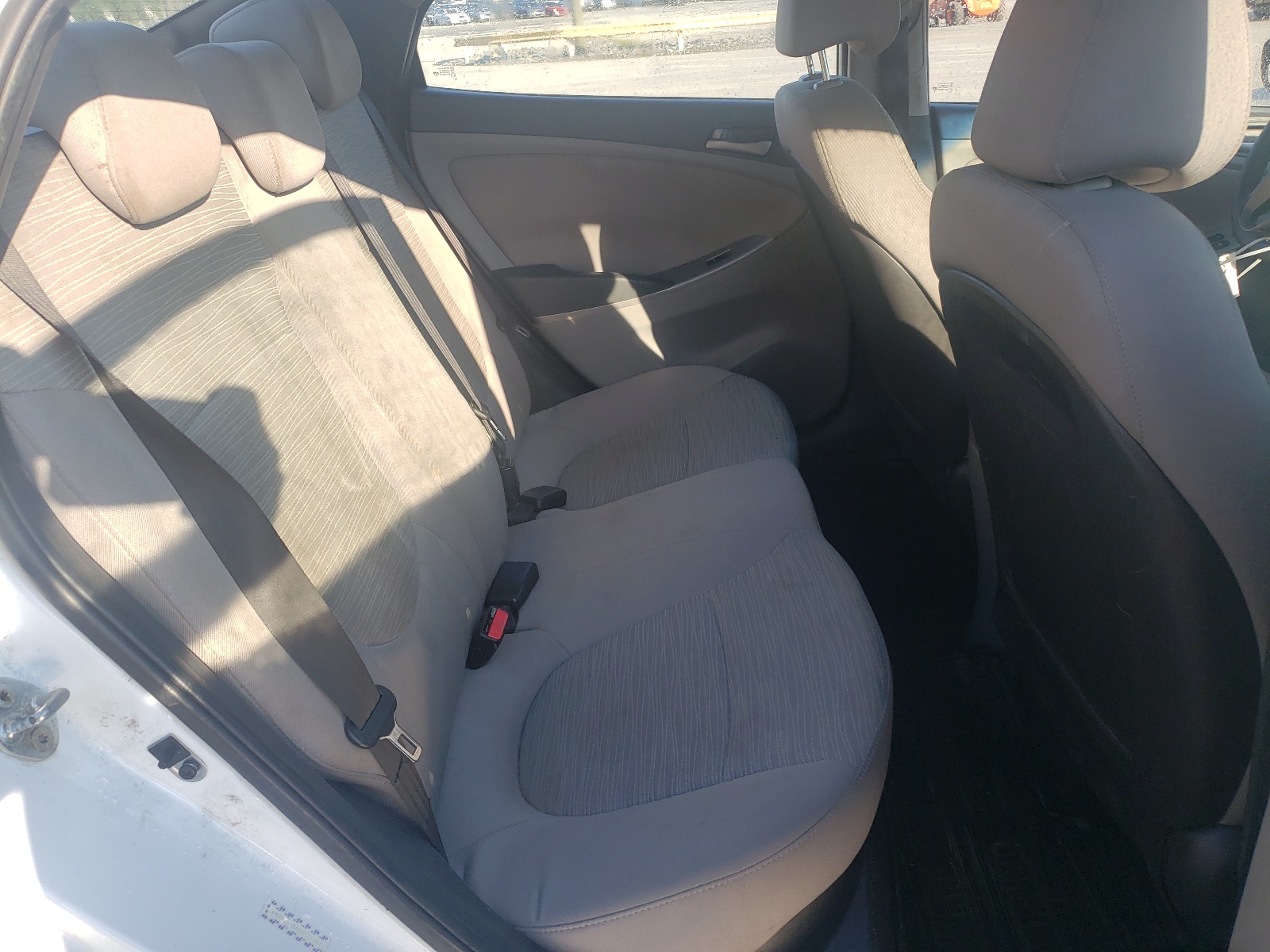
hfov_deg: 67.3
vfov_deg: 53.1
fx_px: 954
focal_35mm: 26
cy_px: 476
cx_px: 635
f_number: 1.5
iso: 50
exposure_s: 1/625
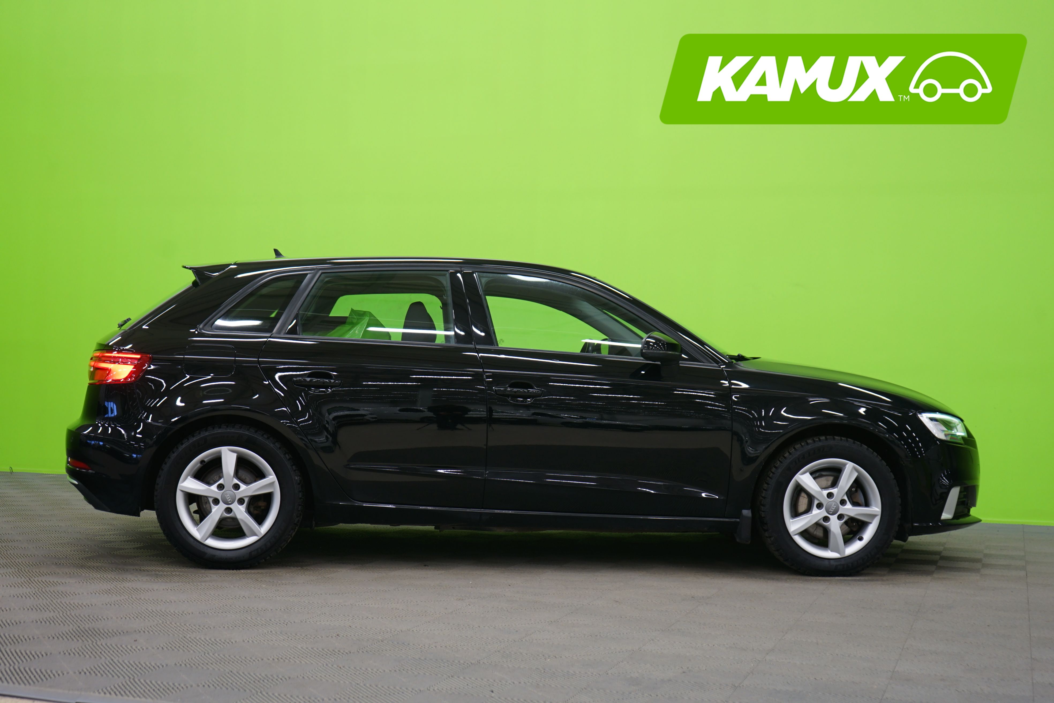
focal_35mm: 48
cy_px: 352
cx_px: 527
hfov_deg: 41.1
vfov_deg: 28.1
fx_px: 1405
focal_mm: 48
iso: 400
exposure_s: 1/8
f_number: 4.5
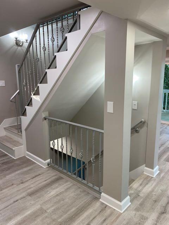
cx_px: 84
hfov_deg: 53.1
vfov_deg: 67.3
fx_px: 169
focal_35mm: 26
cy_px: 112
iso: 100
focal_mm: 4.25
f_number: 1.8
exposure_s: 1/120
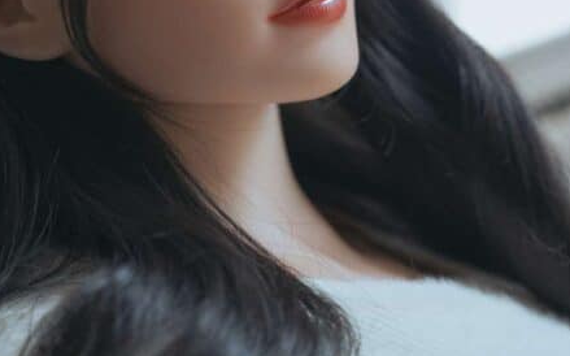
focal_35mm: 130
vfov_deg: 10.1
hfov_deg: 16.1
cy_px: 121
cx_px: 229
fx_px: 2019
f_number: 2.8
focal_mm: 70
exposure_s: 1/200
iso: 200
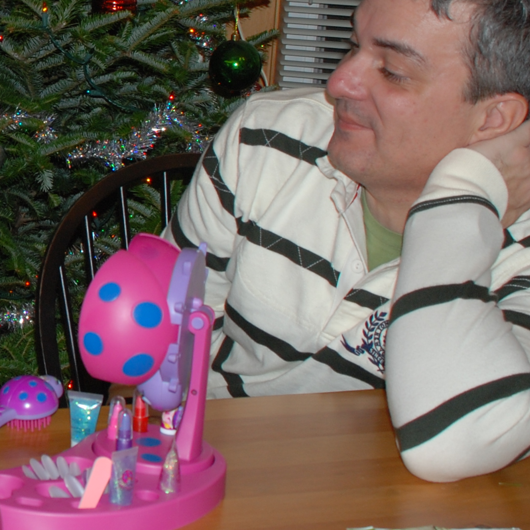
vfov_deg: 17.2
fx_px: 1750
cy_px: 149
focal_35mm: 101
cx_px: -196
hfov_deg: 16.1
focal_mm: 22
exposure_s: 1/60
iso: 200
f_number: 5.6
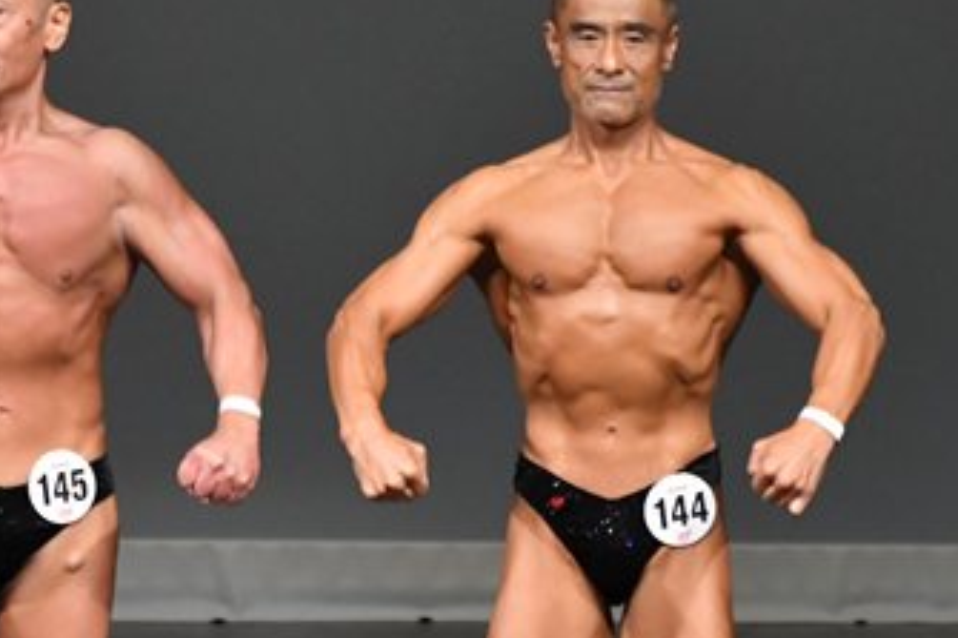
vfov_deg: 1.7
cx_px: 265
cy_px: 572
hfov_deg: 2.6
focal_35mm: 798
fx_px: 21224
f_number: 5.6
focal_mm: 230
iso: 4000
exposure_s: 1/400
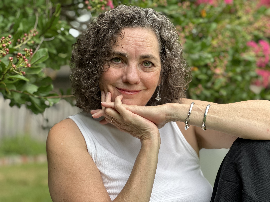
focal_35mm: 77
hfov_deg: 25.3
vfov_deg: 19.1
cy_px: 101
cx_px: 135
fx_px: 601
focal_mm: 9
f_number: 2.8
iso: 125
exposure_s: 1/121
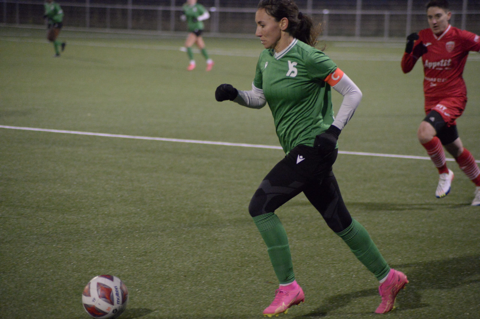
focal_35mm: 155
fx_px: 2064
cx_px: 240
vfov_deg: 8.8
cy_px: 160
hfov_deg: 13.3
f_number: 4.5
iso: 12800
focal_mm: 155
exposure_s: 1/640
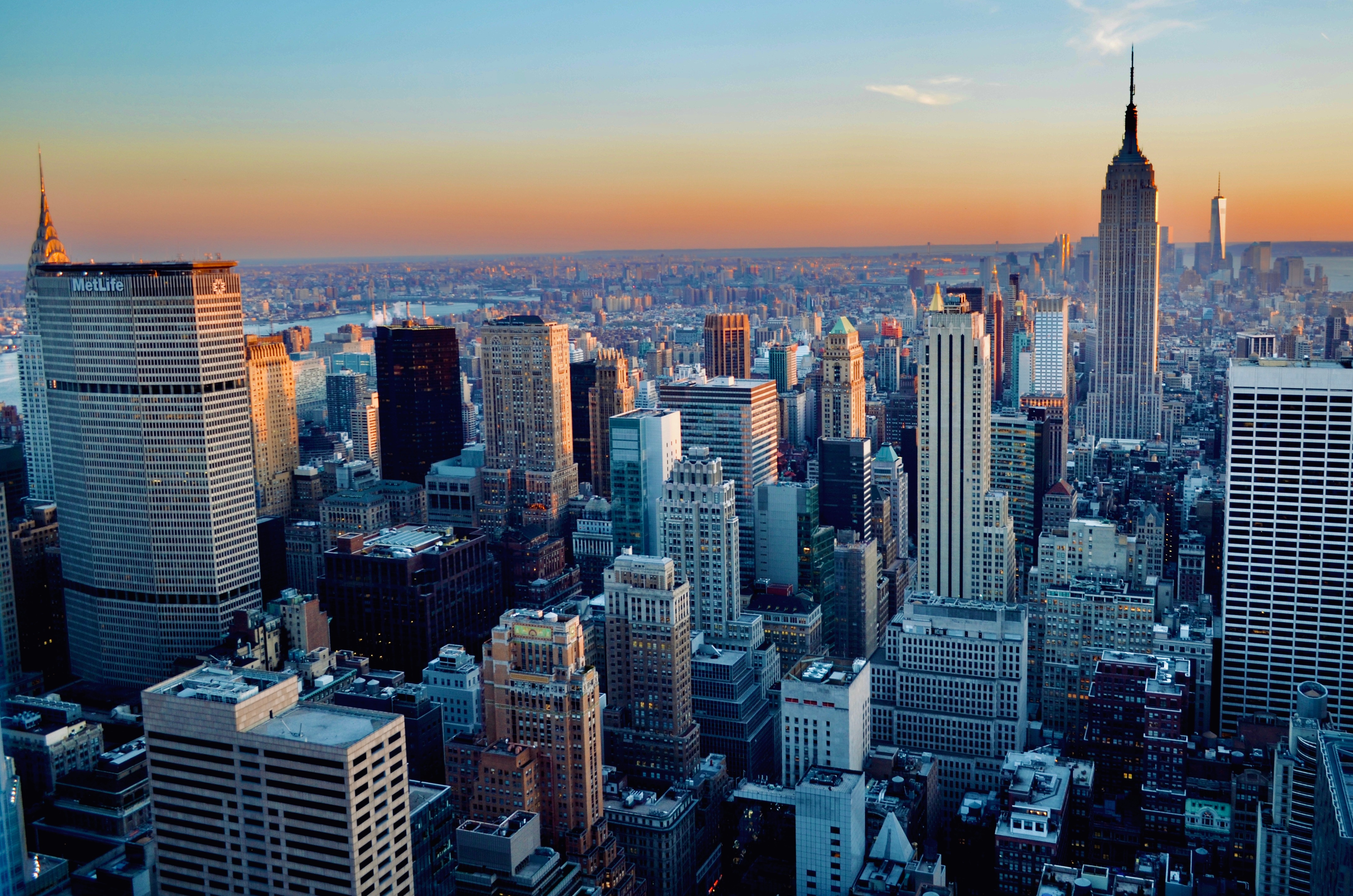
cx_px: 774
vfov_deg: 42.1
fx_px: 1163
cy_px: 384
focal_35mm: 31
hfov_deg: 60.1
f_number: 3.5
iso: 280
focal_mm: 18
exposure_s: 1/125
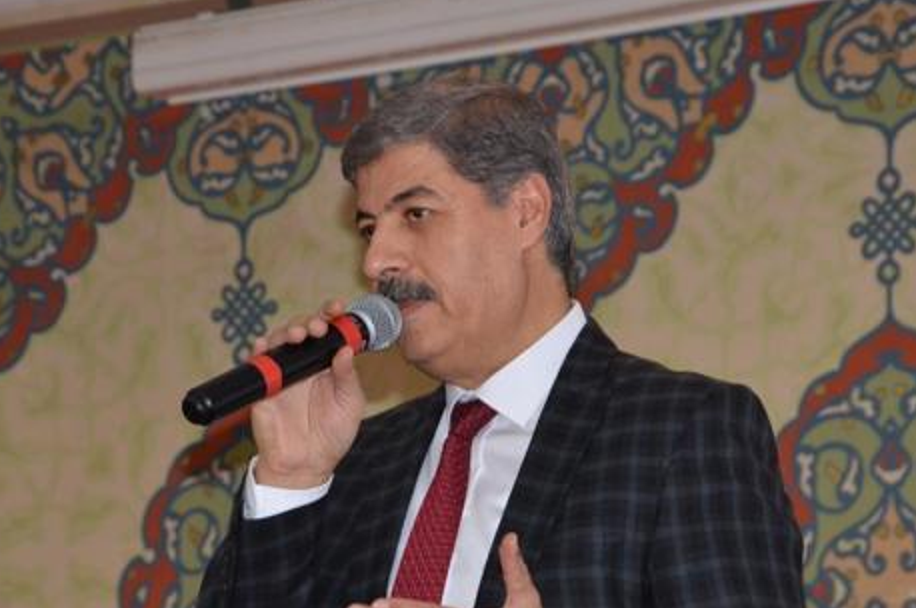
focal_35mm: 213
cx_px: 490
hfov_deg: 9.7
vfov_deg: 6.4
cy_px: 382
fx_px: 5404
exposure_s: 1/60
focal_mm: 105
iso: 800
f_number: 5.6
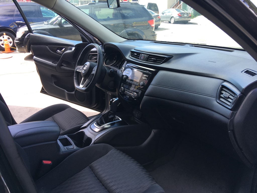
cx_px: 128
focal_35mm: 29
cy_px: 96
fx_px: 215
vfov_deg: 48.2
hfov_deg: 61.7
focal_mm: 4.15
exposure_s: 1/120
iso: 25
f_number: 2.2
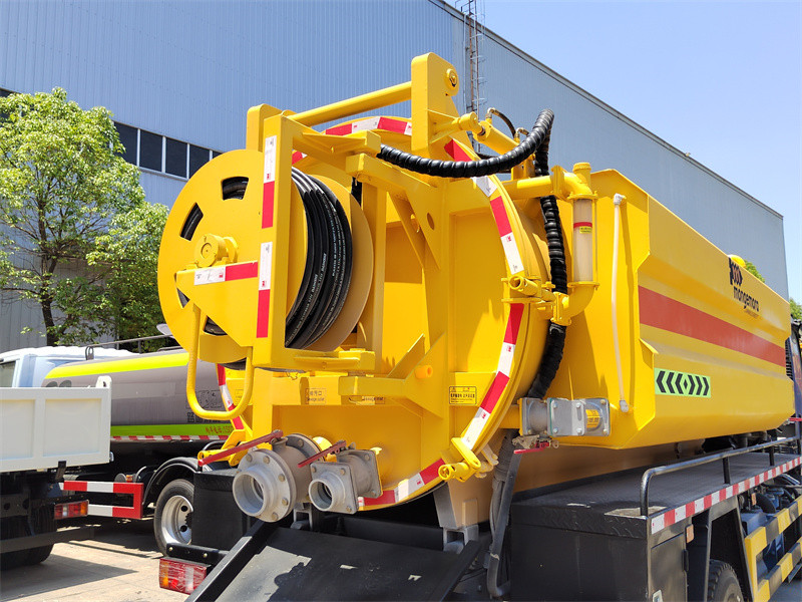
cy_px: 301
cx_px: 401
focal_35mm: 31
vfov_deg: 45.4
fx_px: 718
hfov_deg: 58.4
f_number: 1.9
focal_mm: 5.52
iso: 359
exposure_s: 1/1405
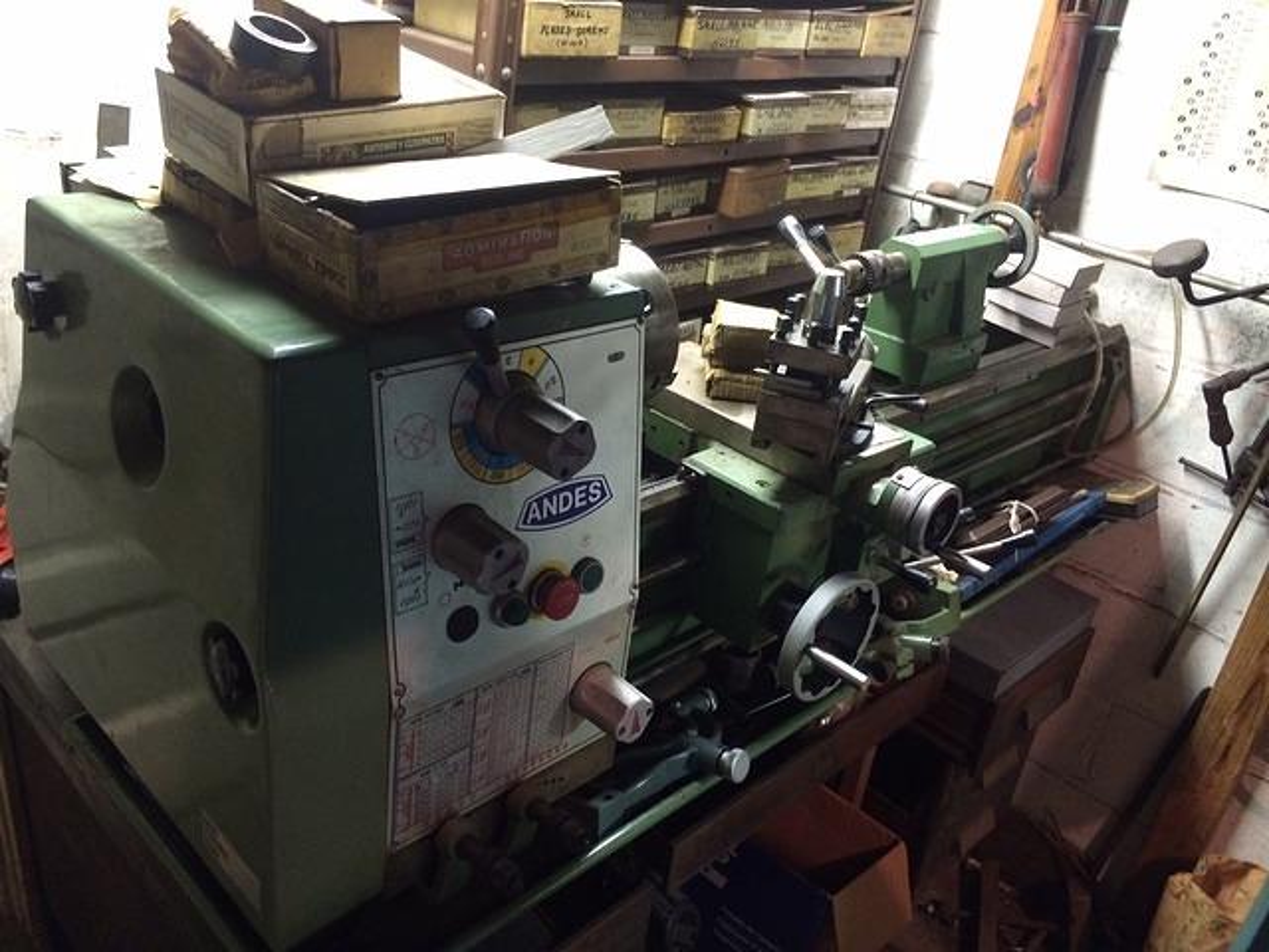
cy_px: 476
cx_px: 634
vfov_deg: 46.8
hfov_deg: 60.0
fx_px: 1100
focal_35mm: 30
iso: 320
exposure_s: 1/20
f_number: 2.2
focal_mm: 4.12
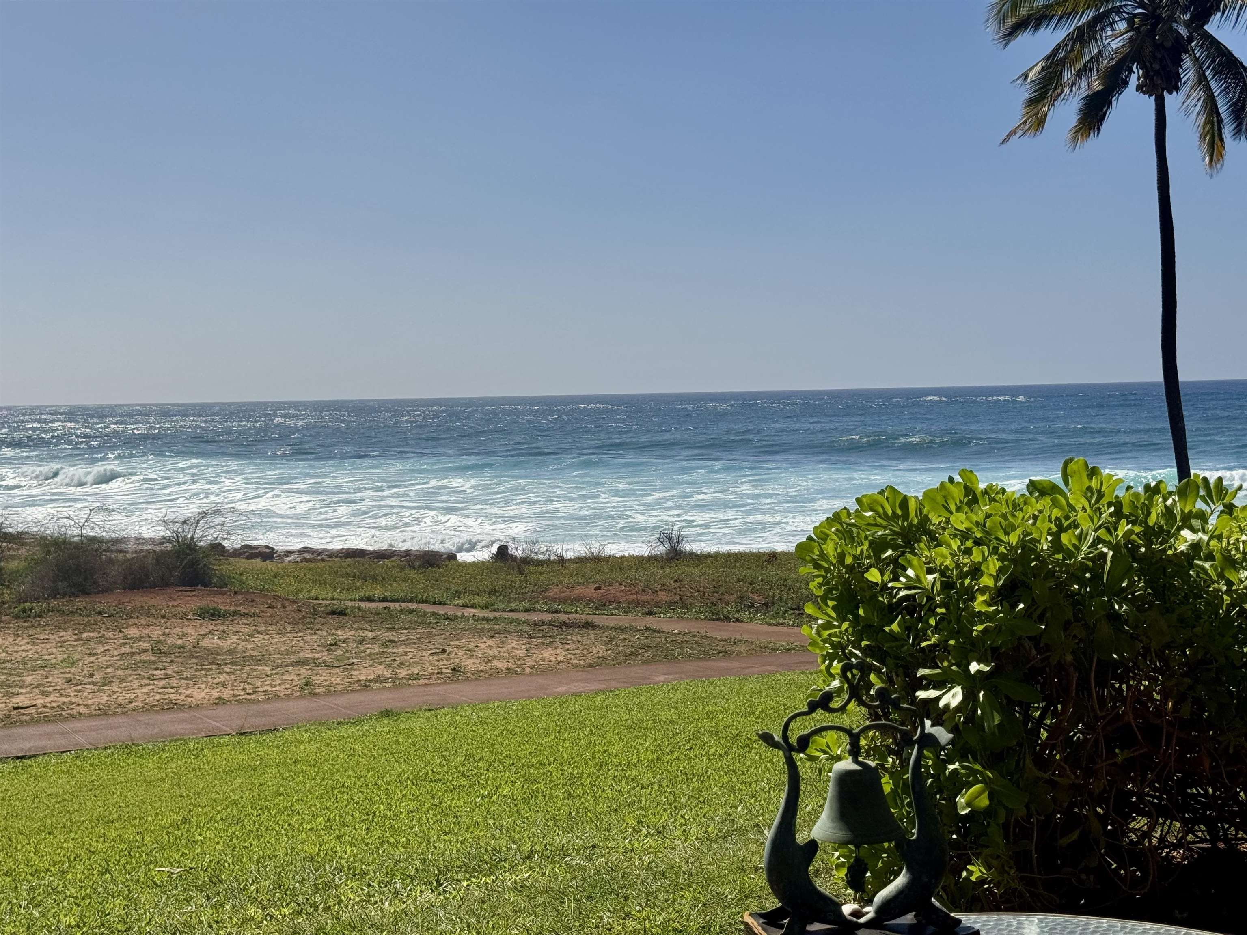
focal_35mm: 48
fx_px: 1729
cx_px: 624
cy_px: 468
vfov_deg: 30.3
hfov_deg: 39.7
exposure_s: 1/15385
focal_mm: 6.76
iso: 64
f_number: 1.78
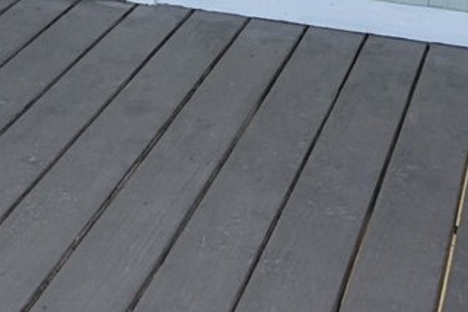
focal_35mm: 102
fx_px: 1326
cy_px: -463
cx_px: -195
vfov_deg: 11.1
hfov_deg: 18.2
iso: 400
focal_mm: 16
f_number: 8
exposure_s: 1/350
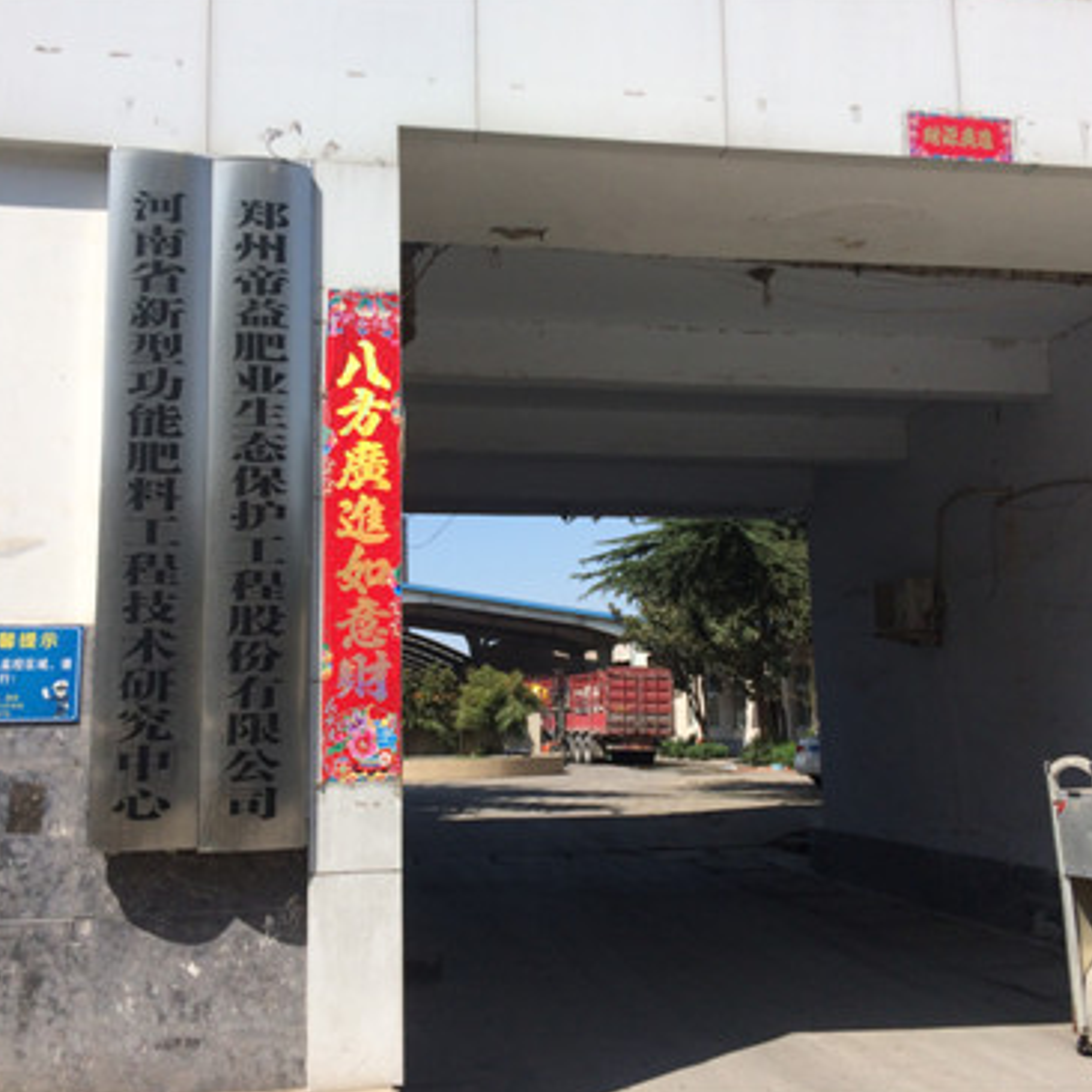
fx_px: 1249
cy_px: 542
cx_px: 534
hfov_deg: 47.2
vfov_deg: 47.2
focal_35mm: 35
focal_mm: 4.15
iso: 32
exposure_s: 1/2415
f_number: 2.2
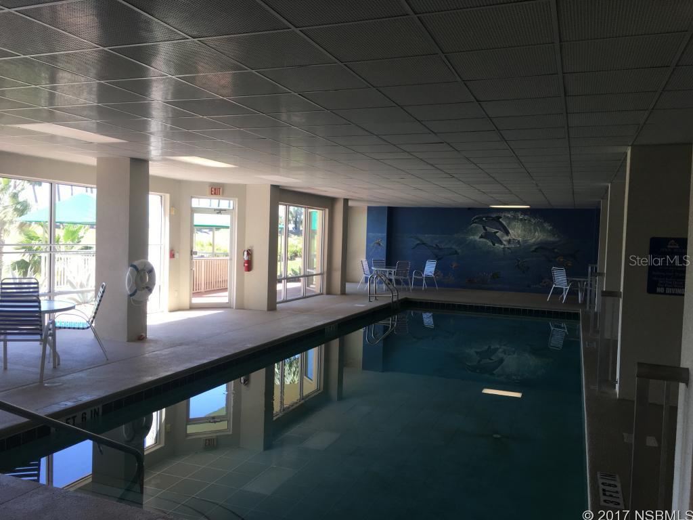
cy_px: 260
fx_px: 581
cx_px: 346
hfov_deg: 61.7
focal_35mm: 29
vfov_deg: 48.2
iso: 32
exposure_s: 1/120
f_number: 2.2
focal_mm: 4.15
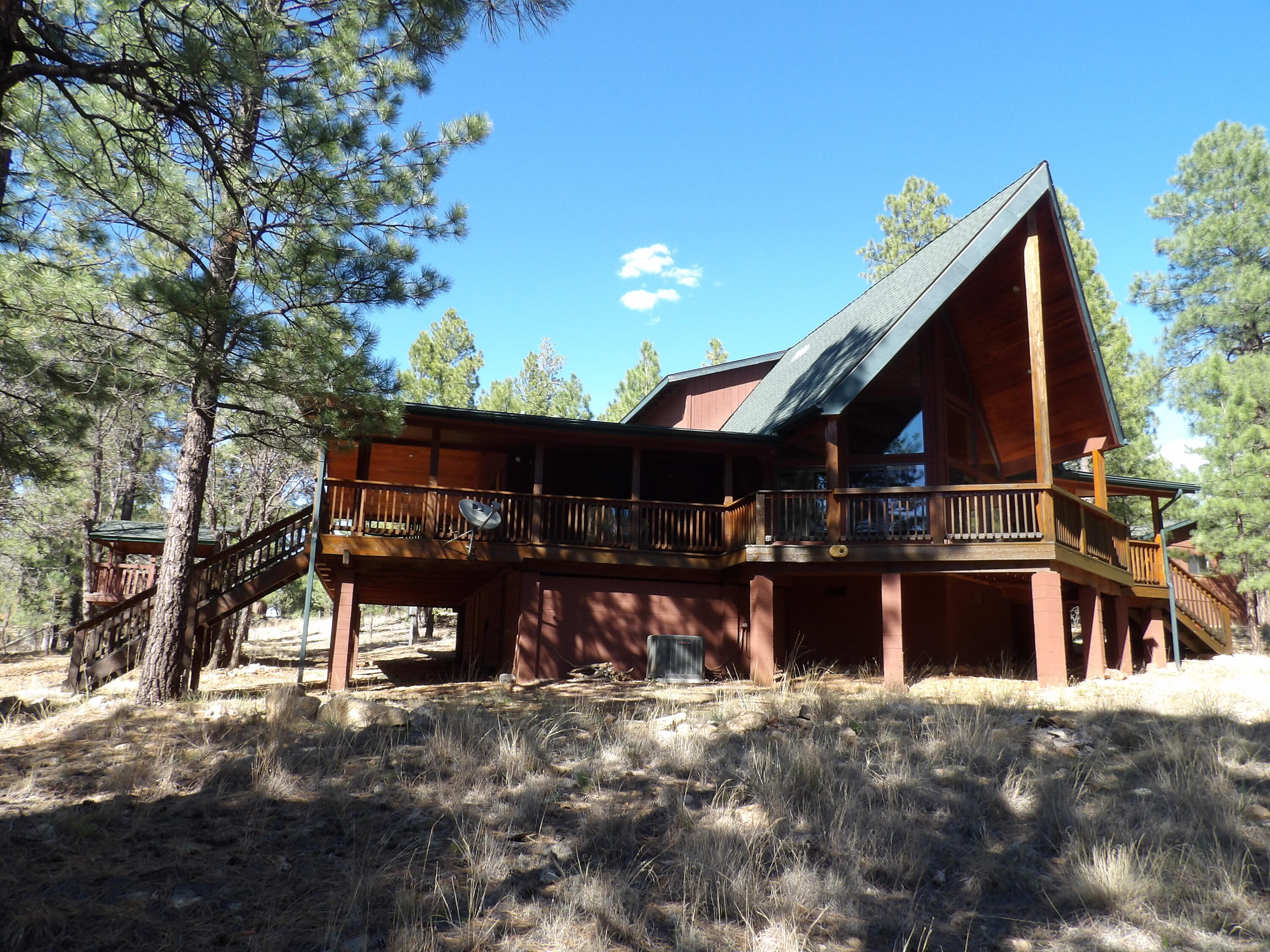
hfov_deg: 71.6
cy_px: 476
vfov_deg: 56.8
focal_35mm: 24
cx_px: 635
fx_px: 881
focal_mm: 4.3
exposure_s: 1/93
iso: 100
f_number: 5.6
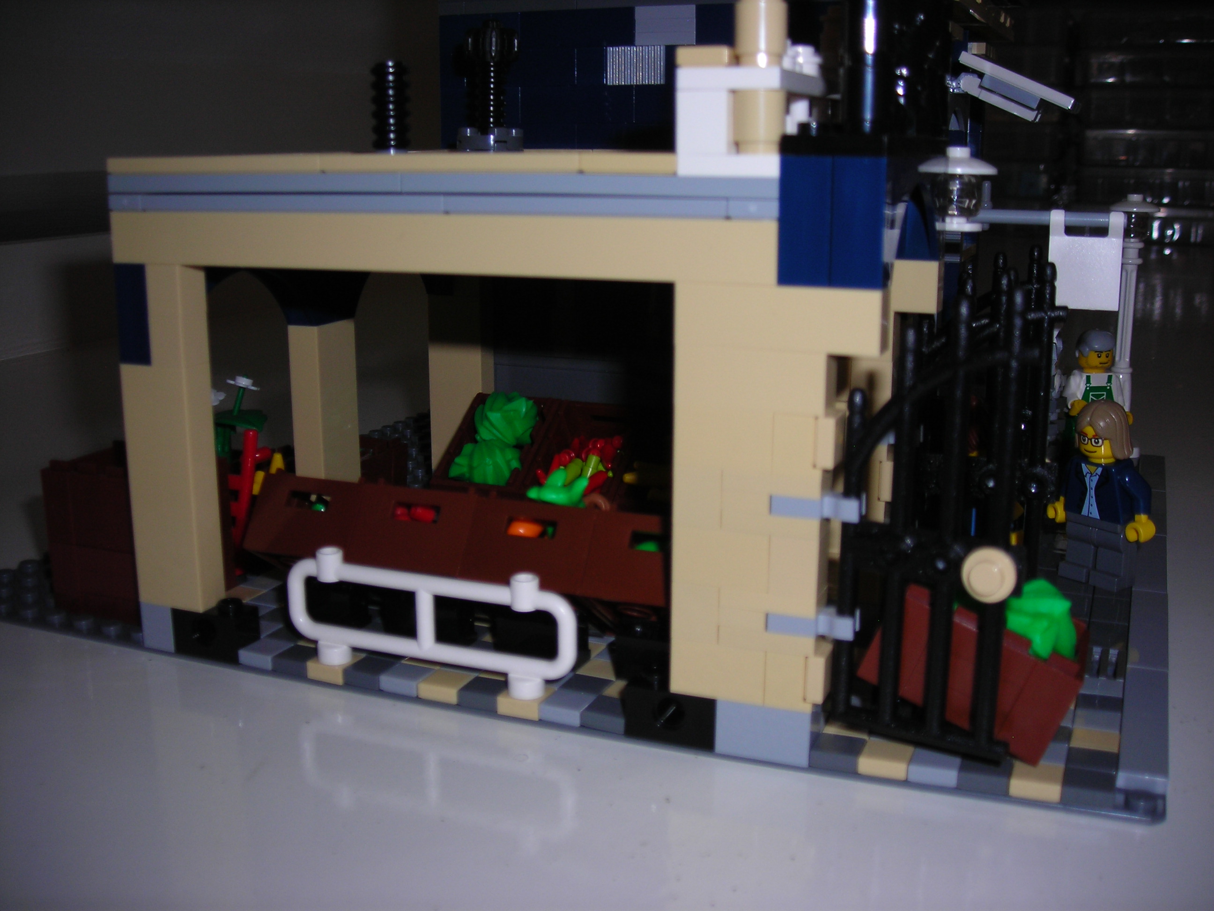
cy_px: 456
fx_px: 1333
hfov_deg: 49.0
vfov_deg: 37.7
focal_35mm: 38
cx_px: 607
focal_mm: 6.3
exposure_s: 1/60.1
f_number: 3.2
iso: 50
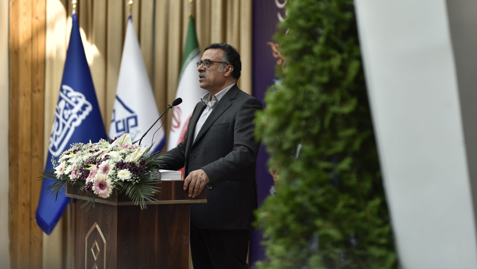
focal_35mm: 90
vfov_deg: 13.4
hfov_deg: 23.7
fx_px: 1138
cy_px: 109
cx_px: 240
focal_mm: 85
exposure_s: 1/500
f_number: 1.4
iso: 80
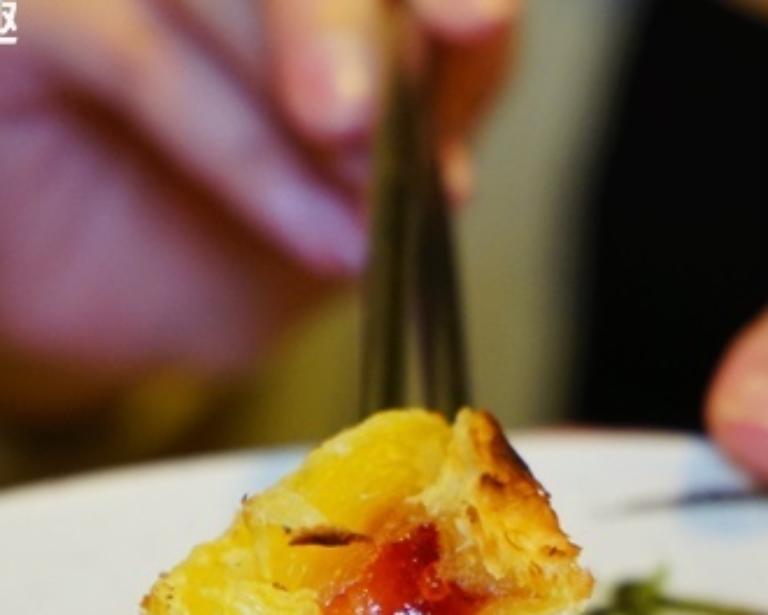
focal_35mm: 159
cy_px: 551
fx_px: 3614
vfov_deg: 9.7
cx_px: 349
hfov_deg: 12.1
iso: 1600
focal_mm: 70
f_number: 5.6
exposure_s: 1/80
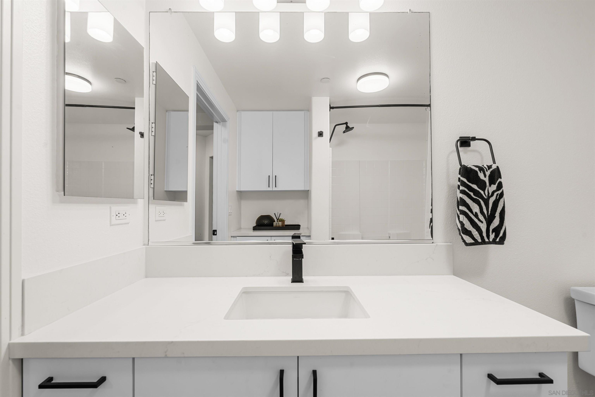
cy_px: 198
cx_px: 298
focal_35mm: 16
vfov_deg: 73.7
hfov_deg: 96.7
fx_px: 264
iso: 100
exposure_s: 1/2
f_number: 9
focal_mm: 16
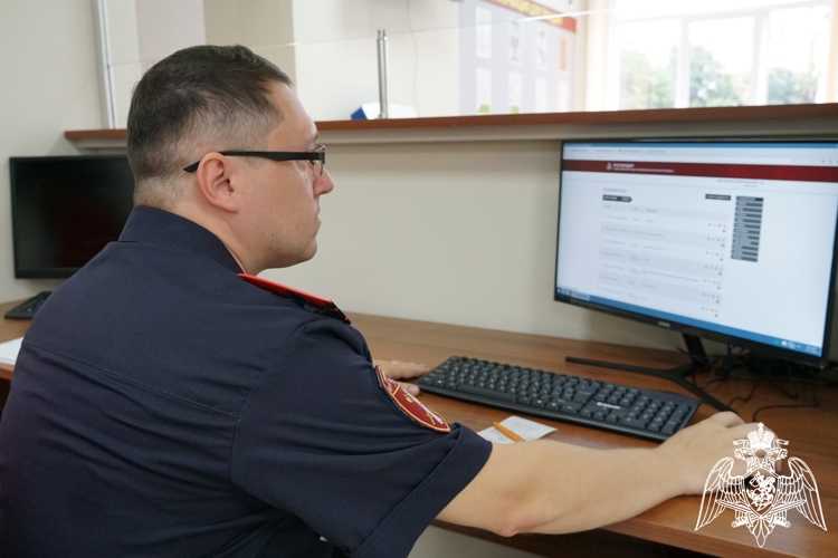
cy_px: 279
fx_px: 628
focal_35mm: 27
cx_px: 419
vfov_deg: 47.9
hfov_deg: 67.4
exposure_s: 1/160
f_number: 4
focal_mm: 18
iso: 1250
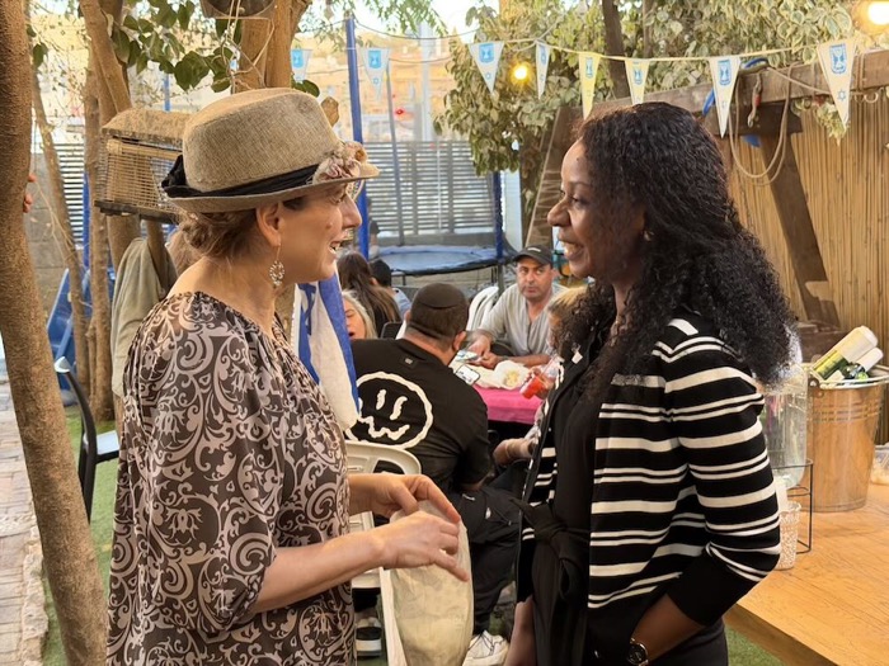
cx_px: 444
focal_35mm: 48
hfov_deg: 39.7
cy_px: 333
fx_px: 1233
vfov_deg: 30.3
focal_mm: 6.76
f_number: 1.78
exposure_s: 1/33
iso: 200
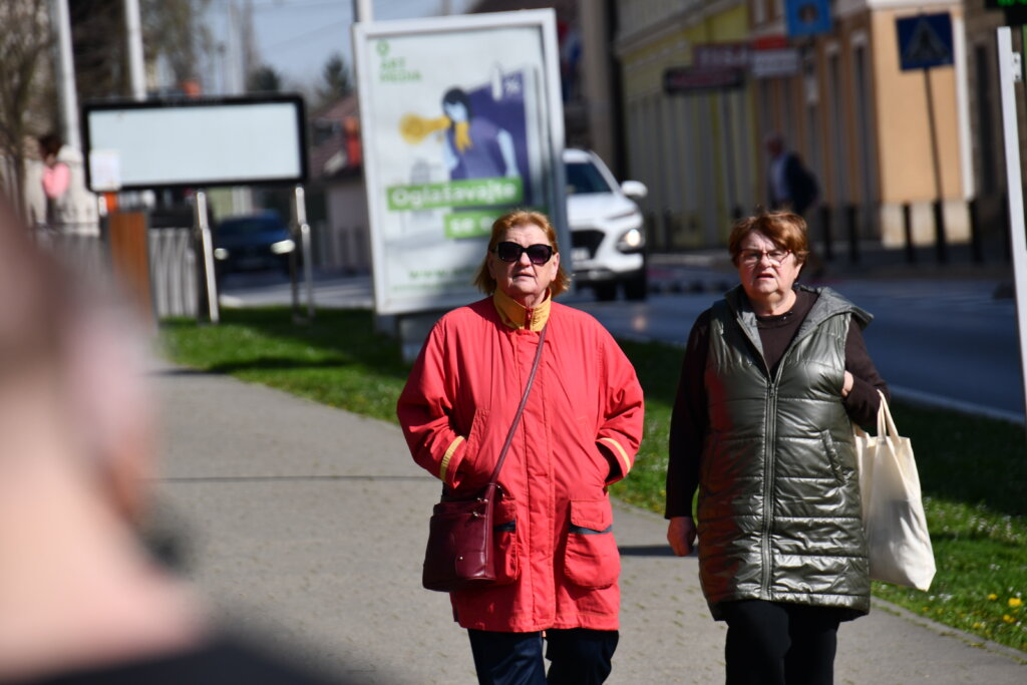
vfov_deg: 4.2
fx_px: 9415
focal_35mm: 330
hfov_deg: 6.2
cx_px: 514
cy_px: 342
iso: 200
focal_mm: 220
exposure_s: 1/1250
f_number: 6.3
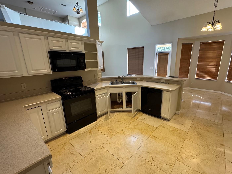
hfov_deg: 94.3
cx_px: 124
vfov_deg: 78.1
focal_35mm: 16
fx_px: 107
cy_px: 87
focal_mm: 2.22
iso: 320
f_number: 2.2
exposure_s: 1/120
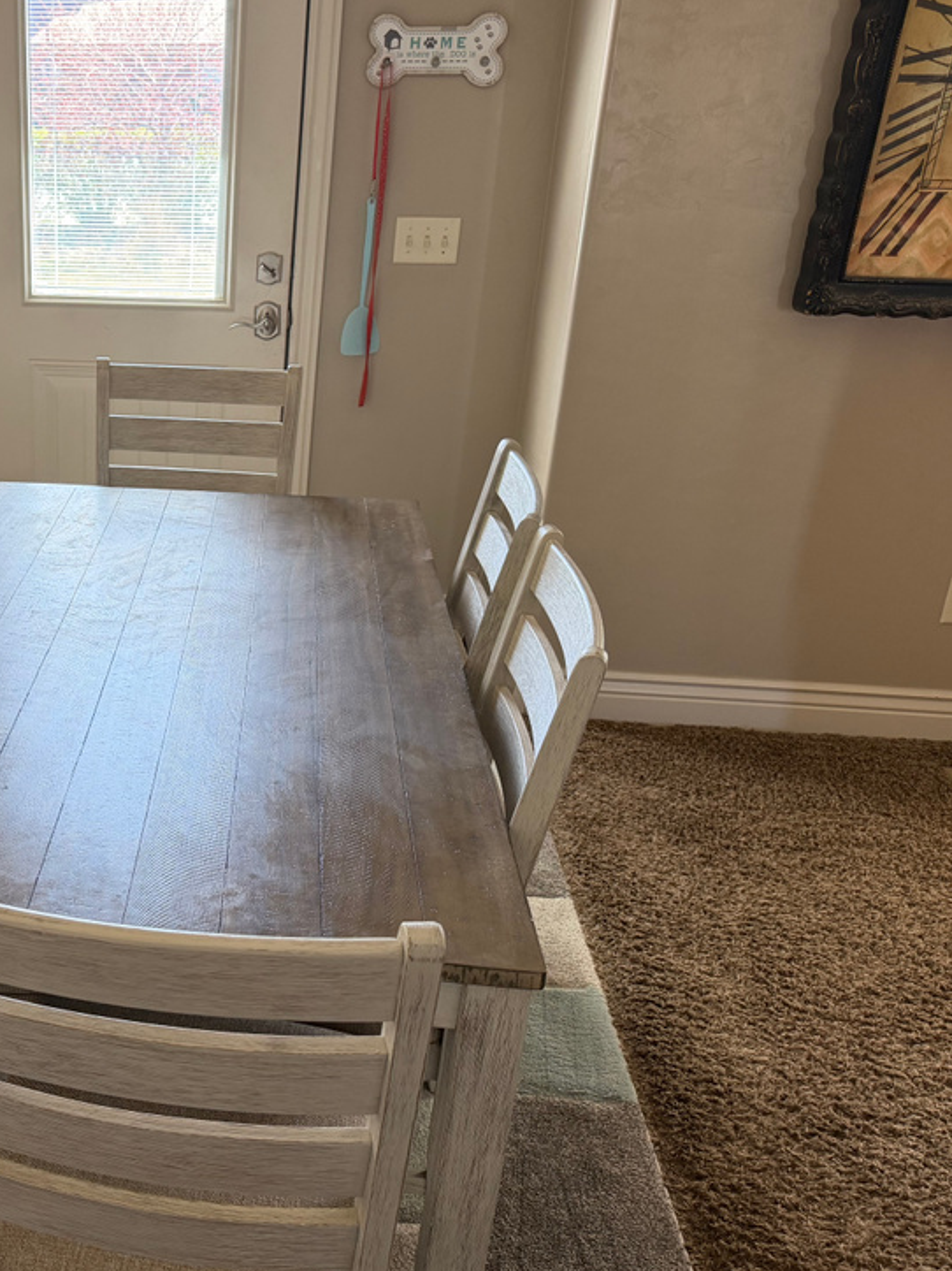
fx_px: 1247
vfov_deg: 54.0
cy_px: 619
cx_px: 116
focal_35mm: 34
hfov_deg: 39.1
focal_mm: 6.76
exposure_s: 1/83
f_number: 1.78
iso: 200
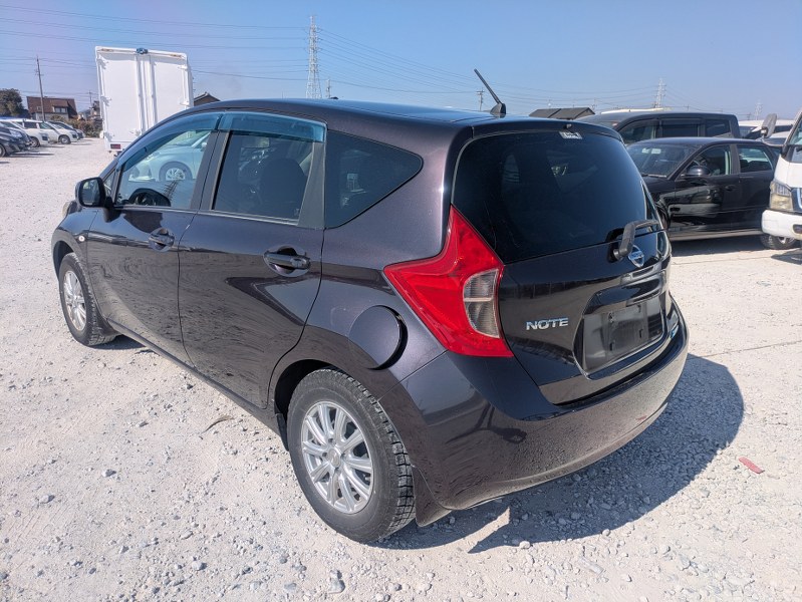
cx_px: 401
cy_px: 301
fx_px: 579
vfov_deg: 54.9
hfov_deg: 69.4
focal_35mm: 25
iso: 52
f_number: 1.89
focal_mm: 5.43
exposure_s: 1/2222
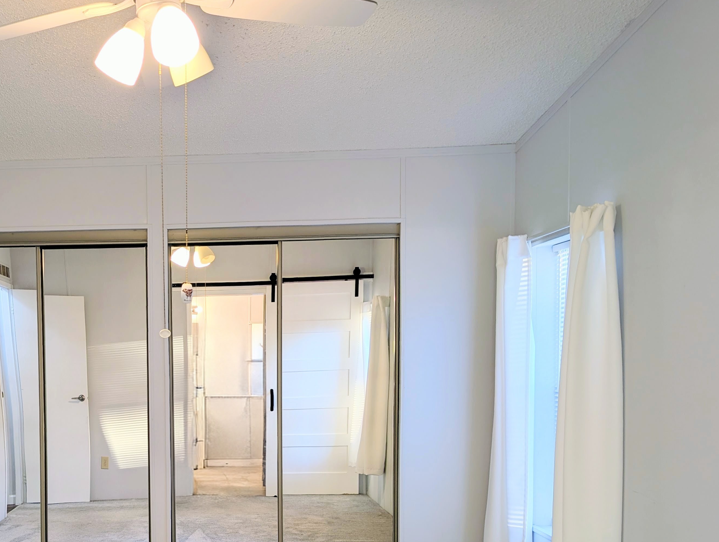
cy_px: 406
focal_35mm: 37
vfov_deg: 37.8
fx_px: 770
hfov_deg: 47.9
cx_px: 170
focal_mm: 6.9
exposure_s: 1/24
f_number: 1.68
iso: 26
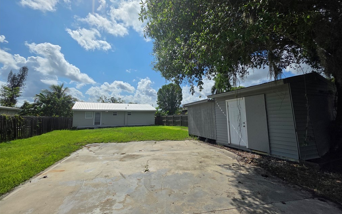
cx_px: 173
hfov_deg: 105.3
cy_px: 99
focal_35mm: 14
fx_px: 130
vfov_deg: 78.5
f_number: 1.9
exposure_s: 1/5930
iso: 40
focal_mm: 2.2
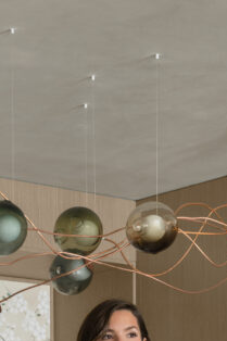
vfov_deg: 14.1
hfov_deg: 9.8
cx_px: -72
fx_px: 1297
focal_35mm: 137
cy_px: 504
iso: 1250
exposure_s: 1/125
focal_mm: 42
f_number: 4
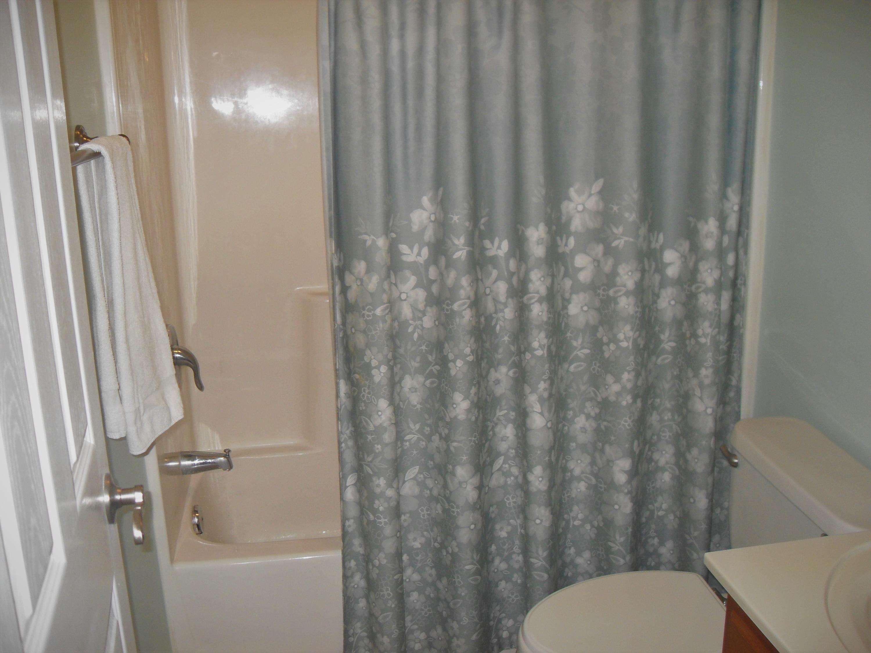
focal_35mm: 34
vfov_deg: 41.8
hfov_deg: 54.0
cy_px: 326
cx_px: 436
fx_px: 856
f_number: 2.8
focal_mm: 6.3
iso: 100
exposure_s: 1/45
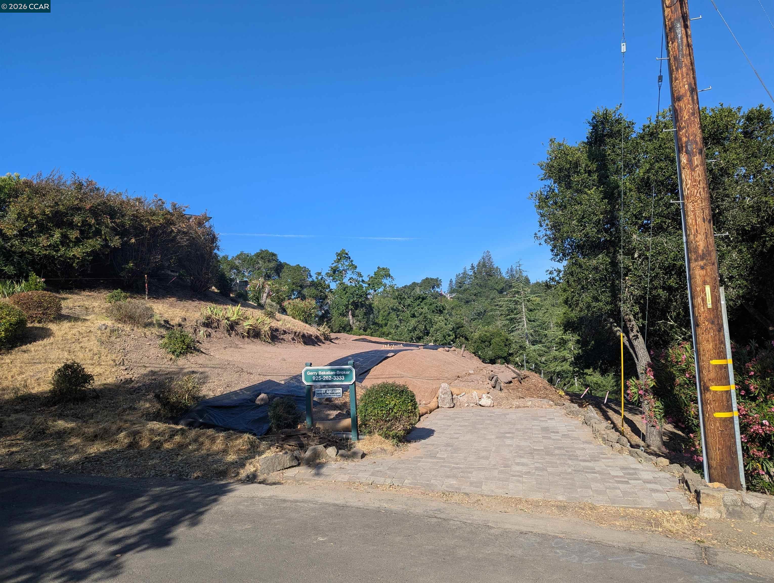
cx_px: 387
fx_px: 537
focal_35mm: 24
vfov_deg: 56.9
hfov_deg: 71.5
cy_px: 292
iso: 42
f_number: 1.85
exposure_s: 1/1689
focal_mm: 6.81
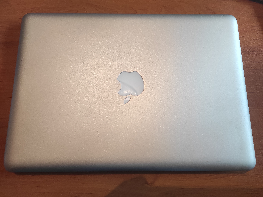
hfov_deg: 69.4
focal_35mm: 25
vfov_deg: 54.8
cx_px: 132
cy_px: 98
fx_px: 190
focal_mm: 5.43
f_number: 1.89
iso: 437
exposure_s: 1/33
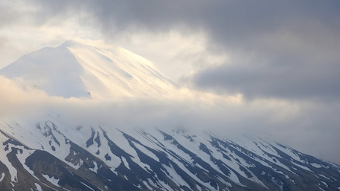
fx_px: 1028
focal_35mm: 114
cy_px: 143
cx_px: 94
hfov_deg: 18.7
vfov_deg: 10.6
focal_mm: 47
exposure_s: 1/1000
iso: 800
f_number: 5.6
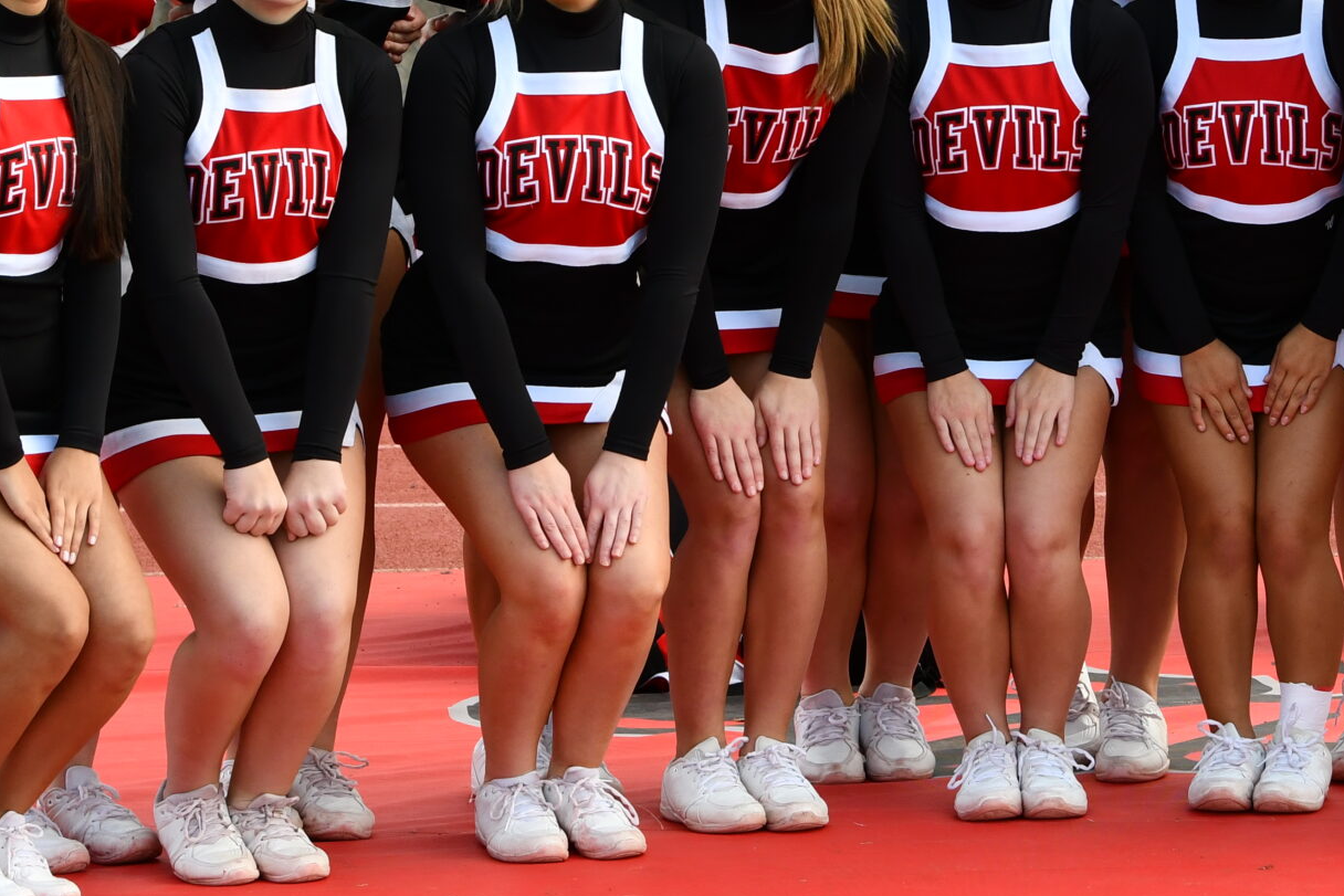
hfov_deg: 9.3
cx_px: 953
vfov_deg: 6.2
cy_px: 68
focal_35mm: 221
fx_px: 8251
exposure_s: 1/500
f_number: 5.6
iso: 400
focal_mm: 70
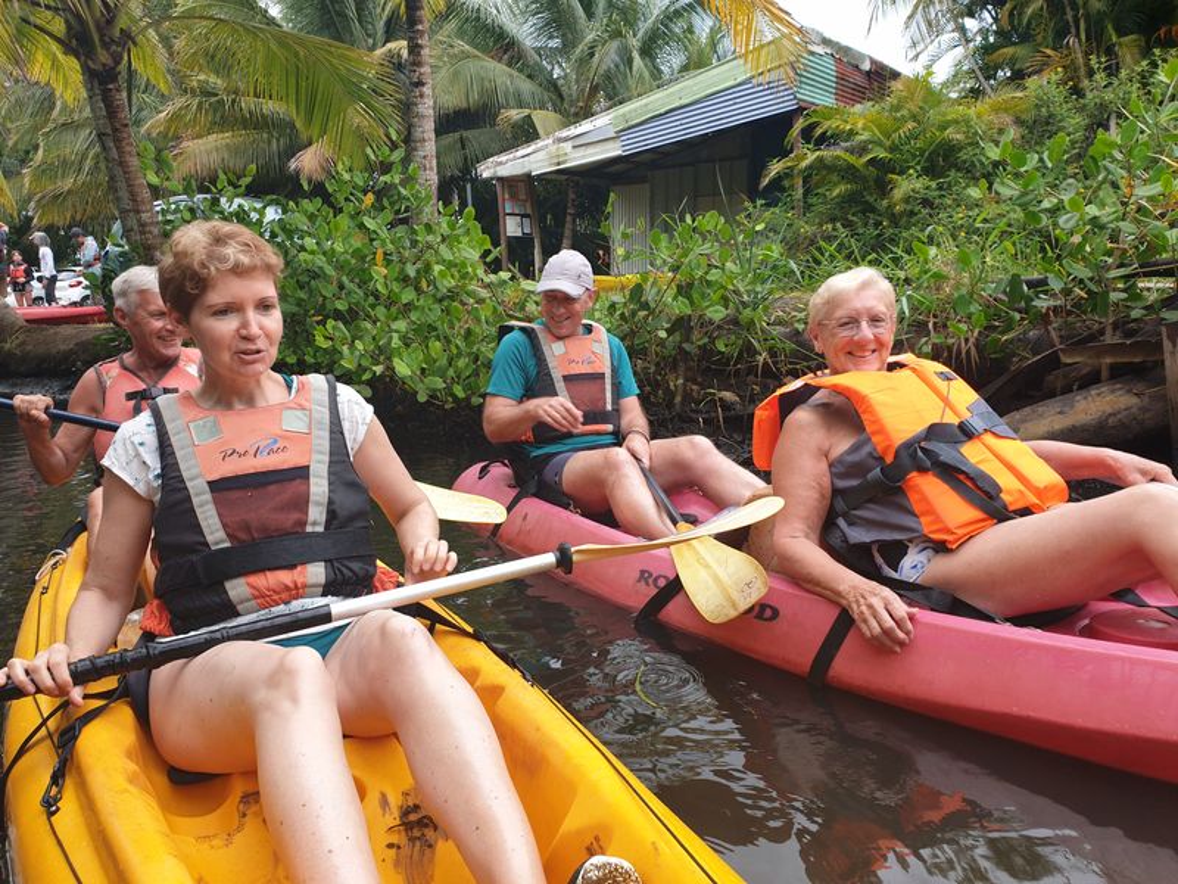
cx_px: 589
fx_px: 885
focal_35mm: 26
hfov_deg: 67.3
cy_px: 442
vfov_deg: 53.1
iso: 50
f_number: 2.4
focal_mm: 4.3
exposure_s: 1/170
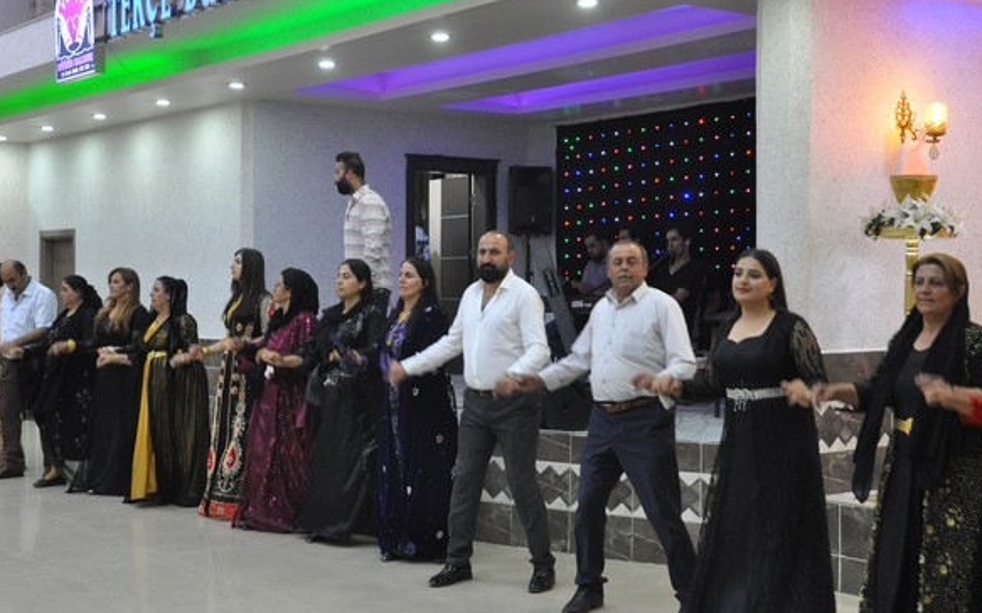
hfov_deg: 36.9
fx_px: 1472
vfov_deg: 23.5
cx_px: 463
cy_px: 289
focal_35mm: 55
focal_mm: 30
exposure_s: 1/60
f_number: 4.2
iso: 1250
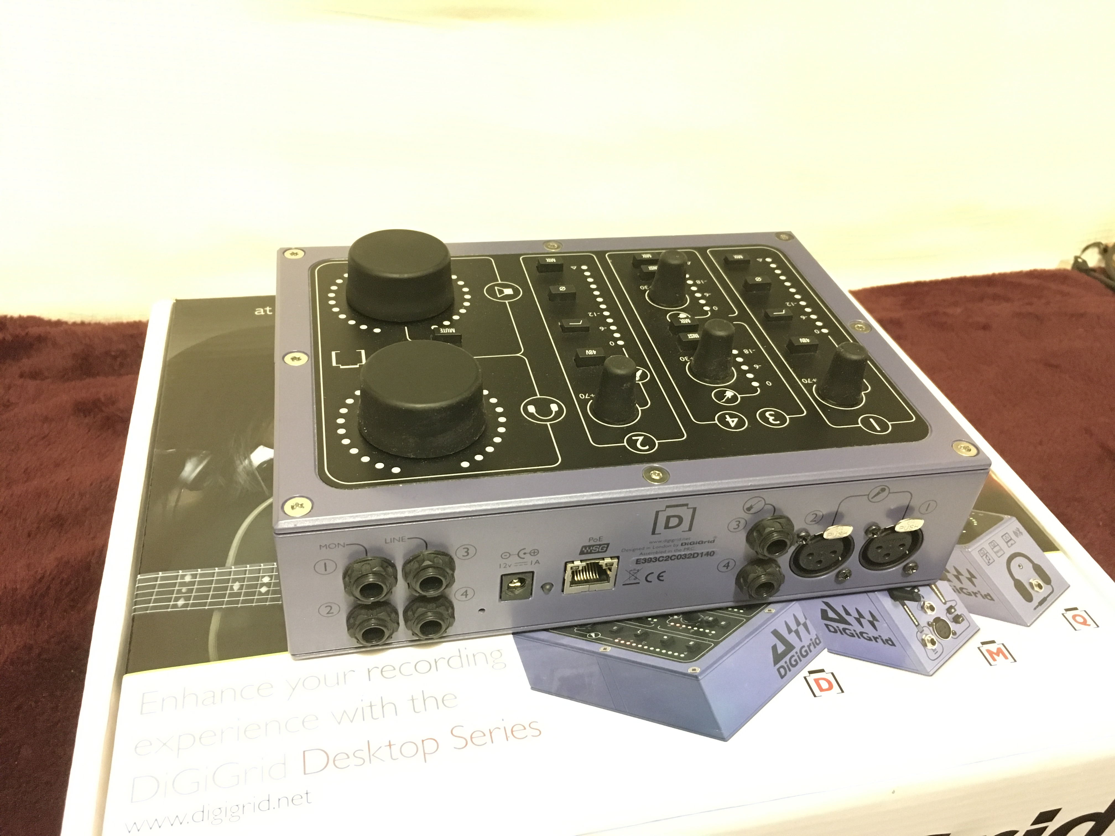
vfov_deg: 48.2
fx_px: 934
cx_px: 558
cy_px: 418
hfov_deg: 61.7
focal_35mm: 29
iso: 640
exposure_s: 1/15
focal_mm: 4.15
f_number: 2.2
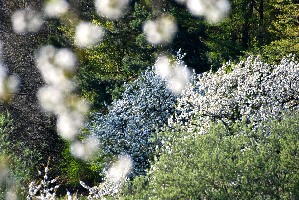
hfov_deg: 4.6
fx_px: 3741
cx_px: 150
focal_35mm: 450
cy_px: 100
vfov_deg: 3.1
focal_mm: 300
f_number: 5.6
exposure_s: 1/400
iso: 200
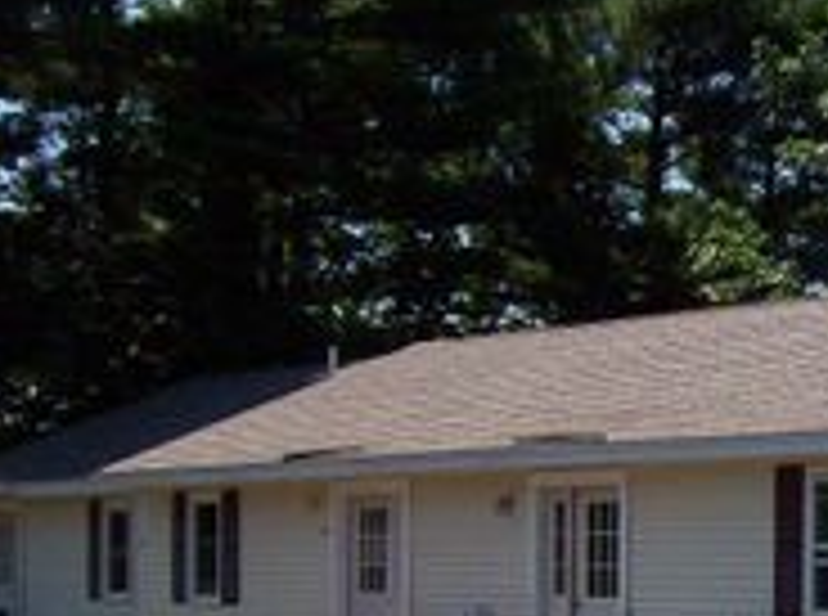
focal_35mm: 98
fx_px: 2338
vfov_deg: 14.8
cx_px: 1048
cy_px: 603
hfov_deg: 18.8
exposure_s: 1/518
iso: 80
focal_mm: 6
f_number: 4.8
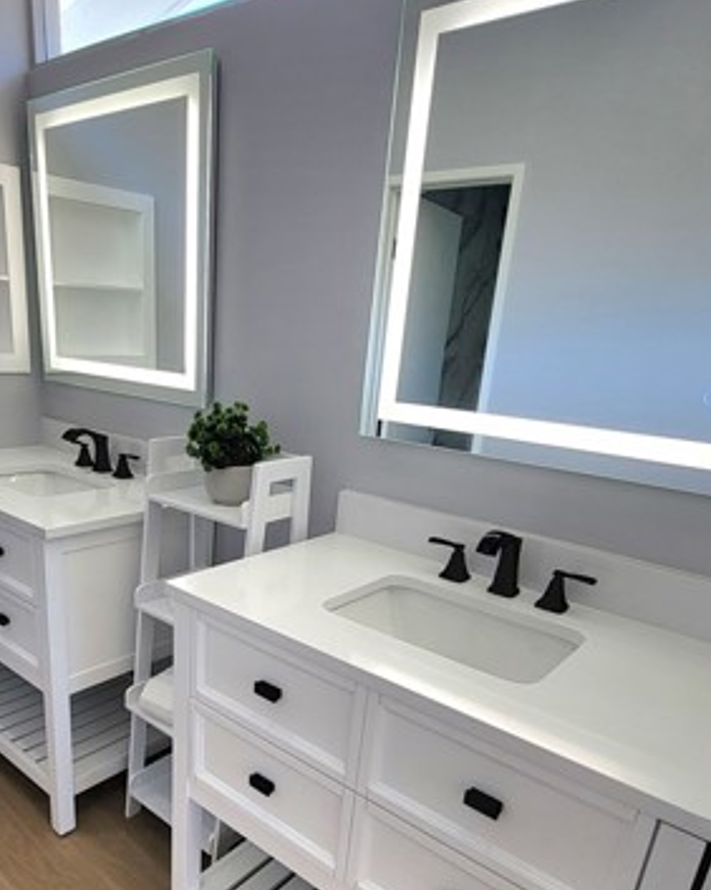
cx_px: 298
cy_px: 575
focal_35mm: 23
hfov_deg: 60.5
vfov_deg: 71.0
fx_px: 606
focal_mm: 2.2
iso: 50
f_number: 2.2
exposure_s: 1/137
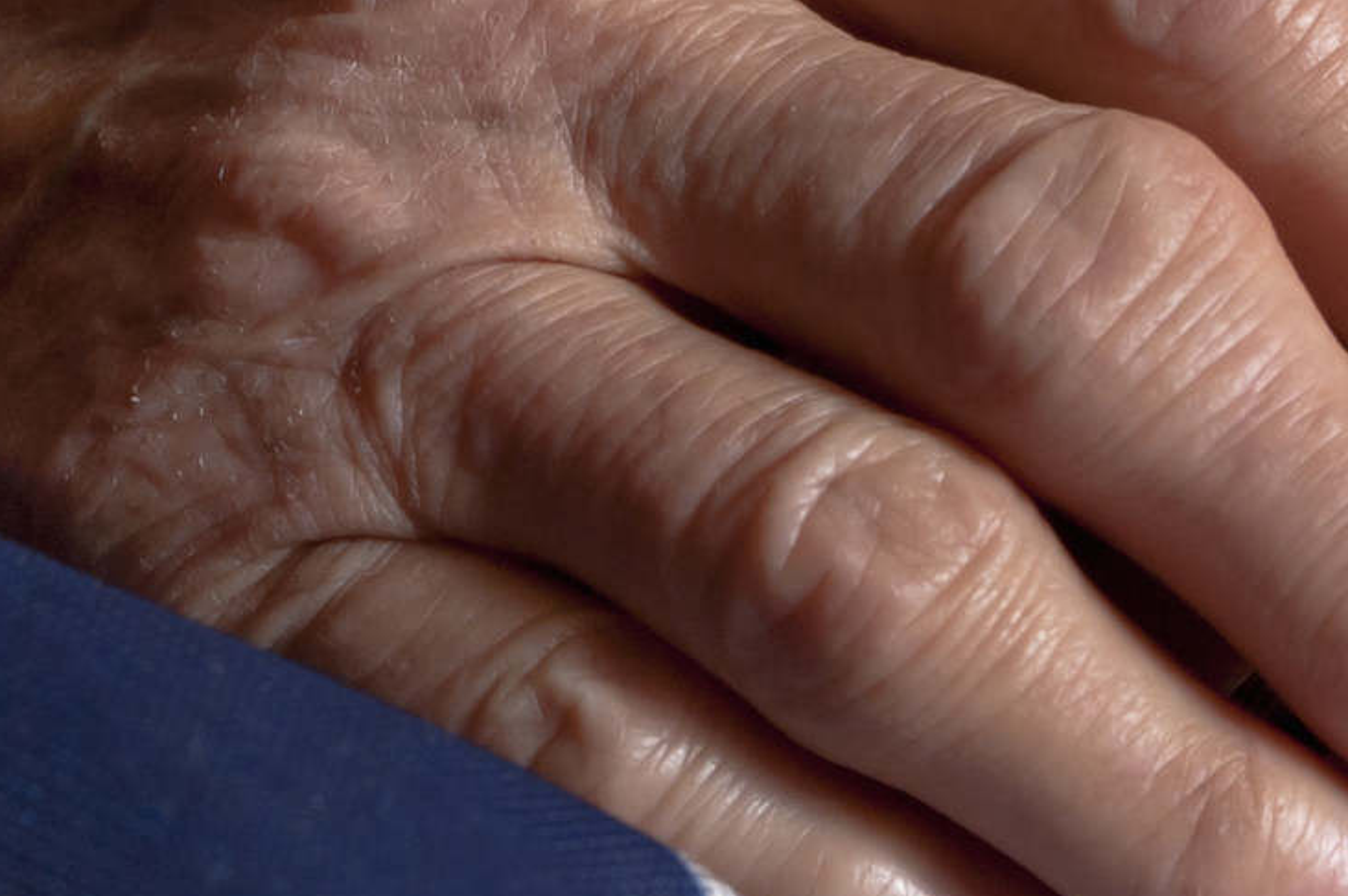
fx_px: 5364
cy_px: 499
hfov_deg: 14.3
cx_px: 405
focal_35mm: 143
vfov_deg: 9.6
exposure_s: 1/15
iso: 200
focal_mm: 35
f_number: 9
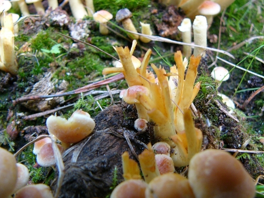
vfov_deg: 33.6
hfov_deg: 43.7
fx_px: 328
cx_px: 156
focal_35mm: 43
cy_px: 97
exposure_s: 1/40
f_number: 2.8
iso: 100
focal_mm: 6
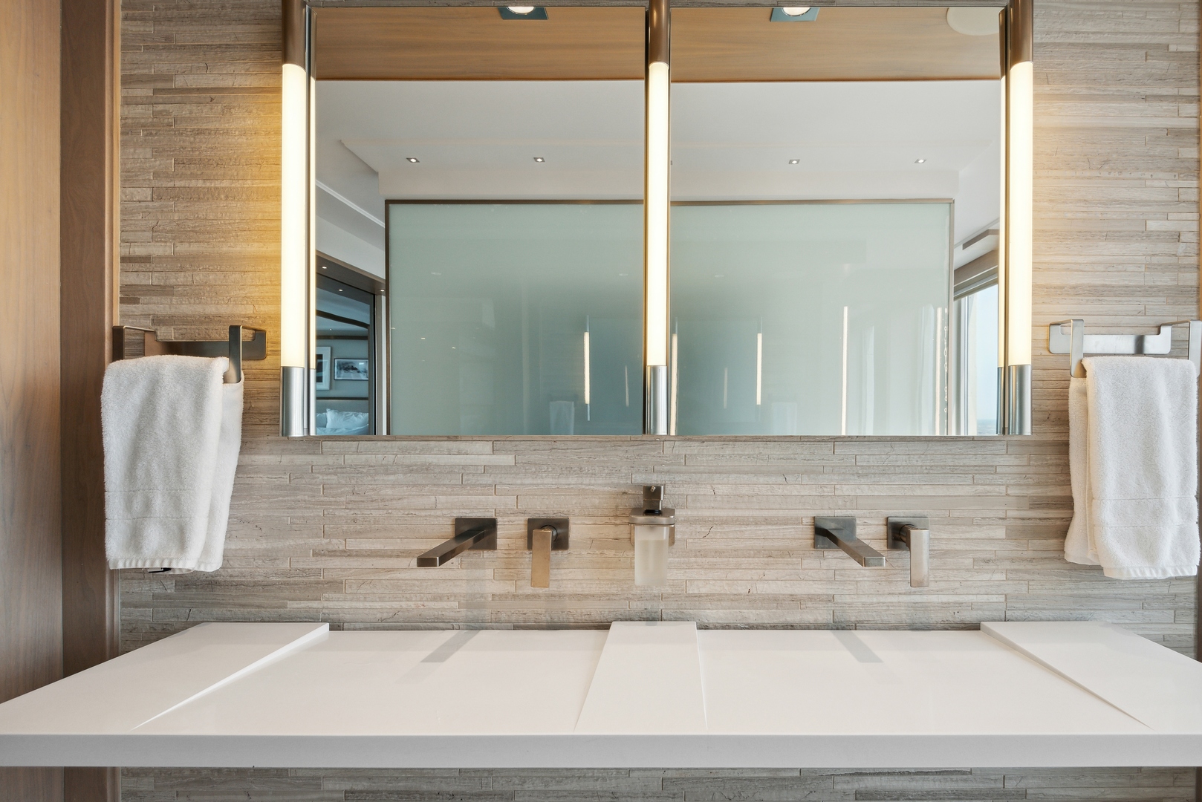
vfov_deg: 70.5
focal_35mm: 17
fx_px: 568
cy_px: 401
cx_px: 601
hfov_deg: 93.3
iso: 500
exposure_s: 1/160
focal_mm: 17
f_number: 8
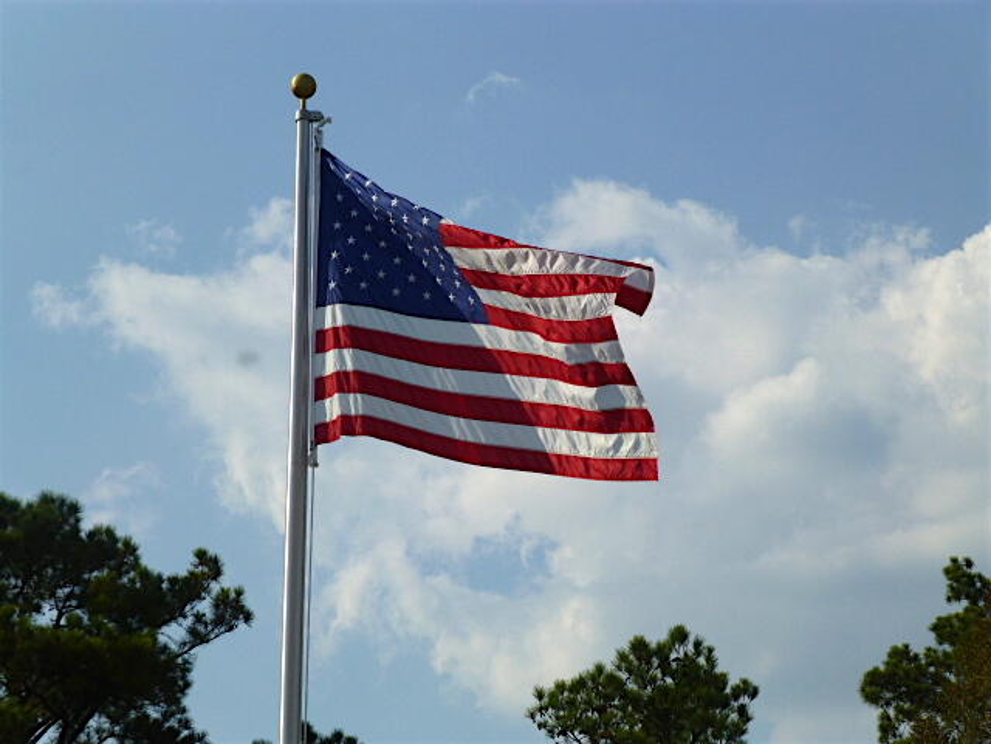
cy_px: 372
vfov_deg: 11.5
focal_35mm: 129
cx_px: 496
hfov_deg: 15.3
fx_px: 3693
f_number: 5.4
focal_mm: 23.1
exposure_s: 1/1300
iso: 100
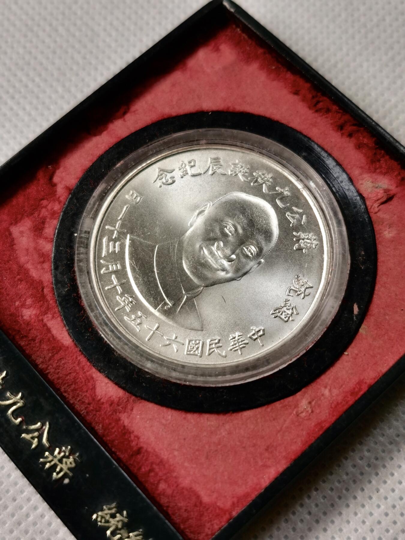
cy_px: 270
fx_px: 842
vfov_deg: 35.5
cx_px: 202
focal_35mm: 54
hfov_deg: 27.0
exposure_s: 1/238
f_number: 1.6
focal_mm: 5.56
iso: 50
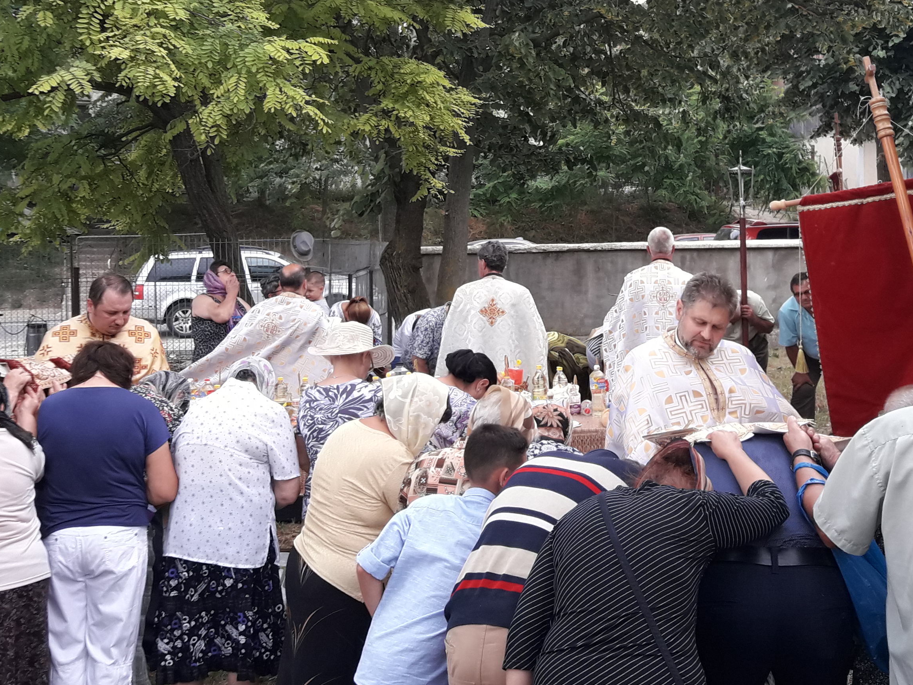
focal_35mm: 50
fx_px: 1319
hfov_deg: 38.1
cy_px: 191
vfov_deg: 28.8
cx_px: 528
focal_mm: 3.7
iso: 40
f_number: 1.9
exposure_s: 1/156
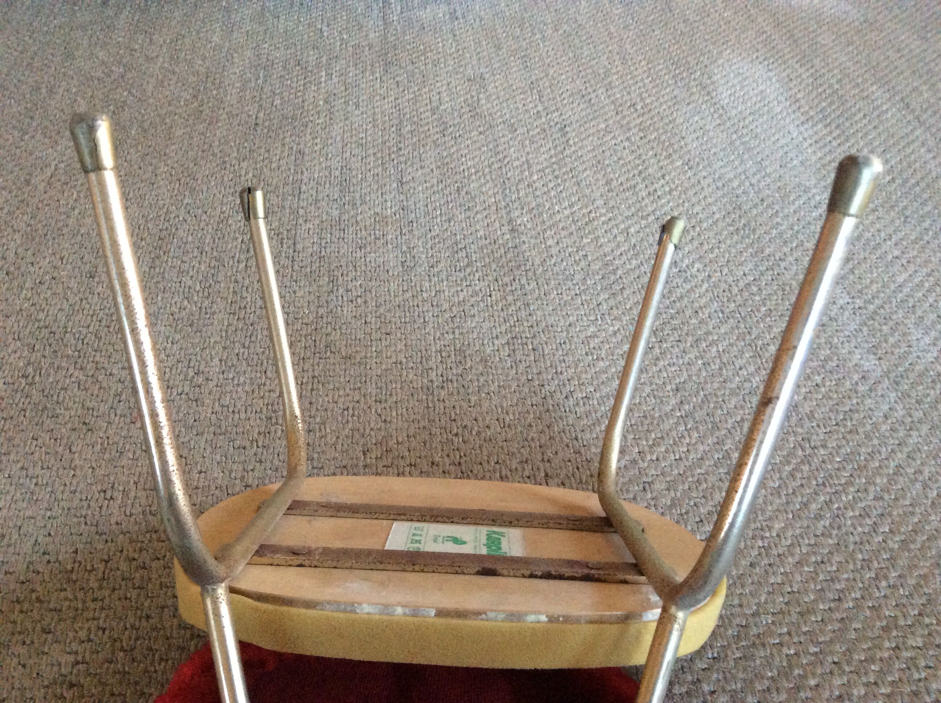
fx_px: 869
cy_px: 352
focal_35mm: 32
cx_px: 470
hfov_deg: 56.9
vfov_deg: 44.1
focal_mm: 3.3
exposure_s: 1/20
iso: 320
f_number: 2.4
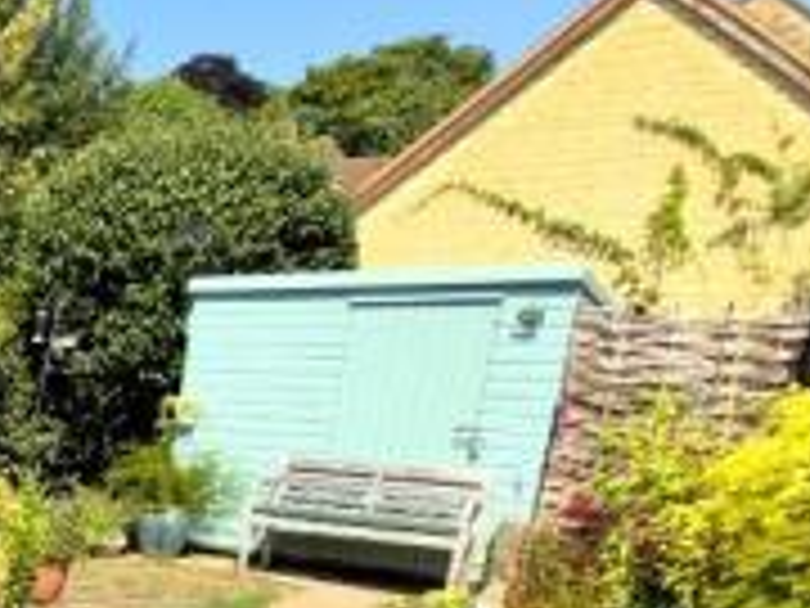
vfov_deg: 31.8
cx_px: -470
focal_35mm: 42
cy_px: 601
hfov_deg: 26.9
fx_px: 983
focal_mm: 1.74
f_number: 2.2
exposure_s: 1/1348
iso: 50
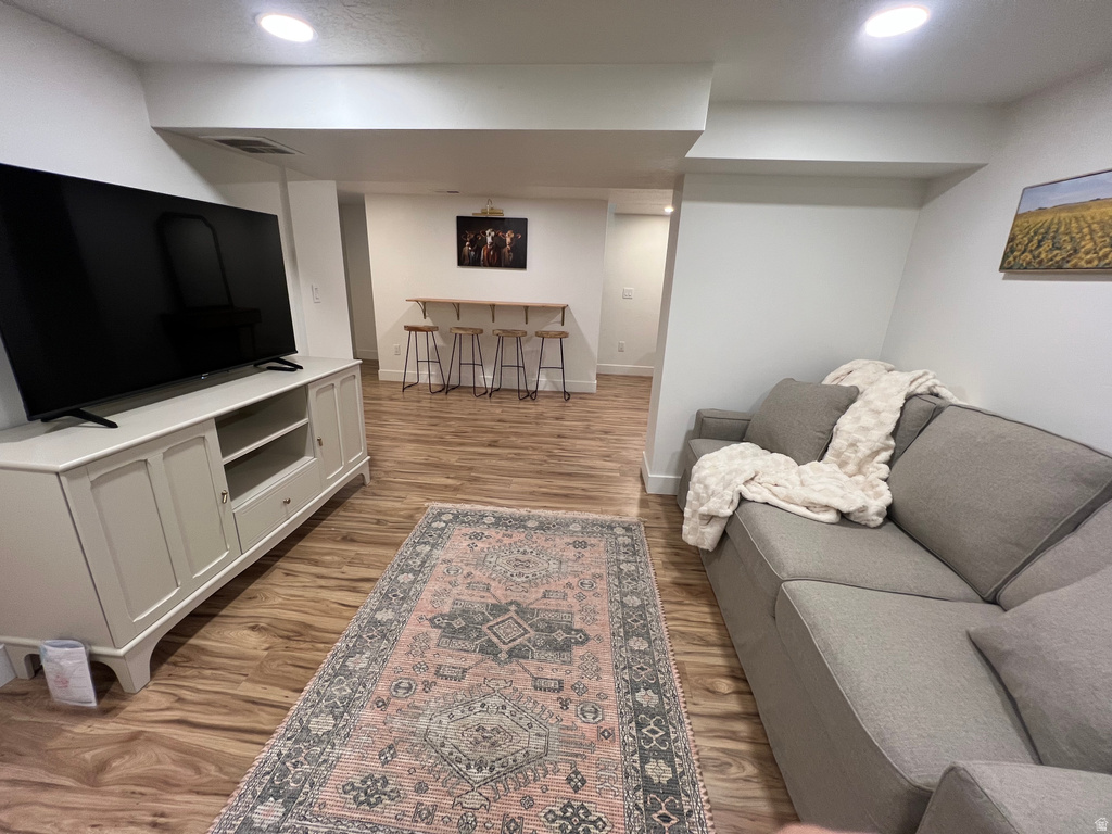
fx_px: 418
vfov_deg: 89.9
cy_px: 417
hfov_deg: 106.2
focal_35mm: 13
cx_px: 556
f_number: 1.8
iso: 125
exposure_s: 1/60
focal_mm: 1.57
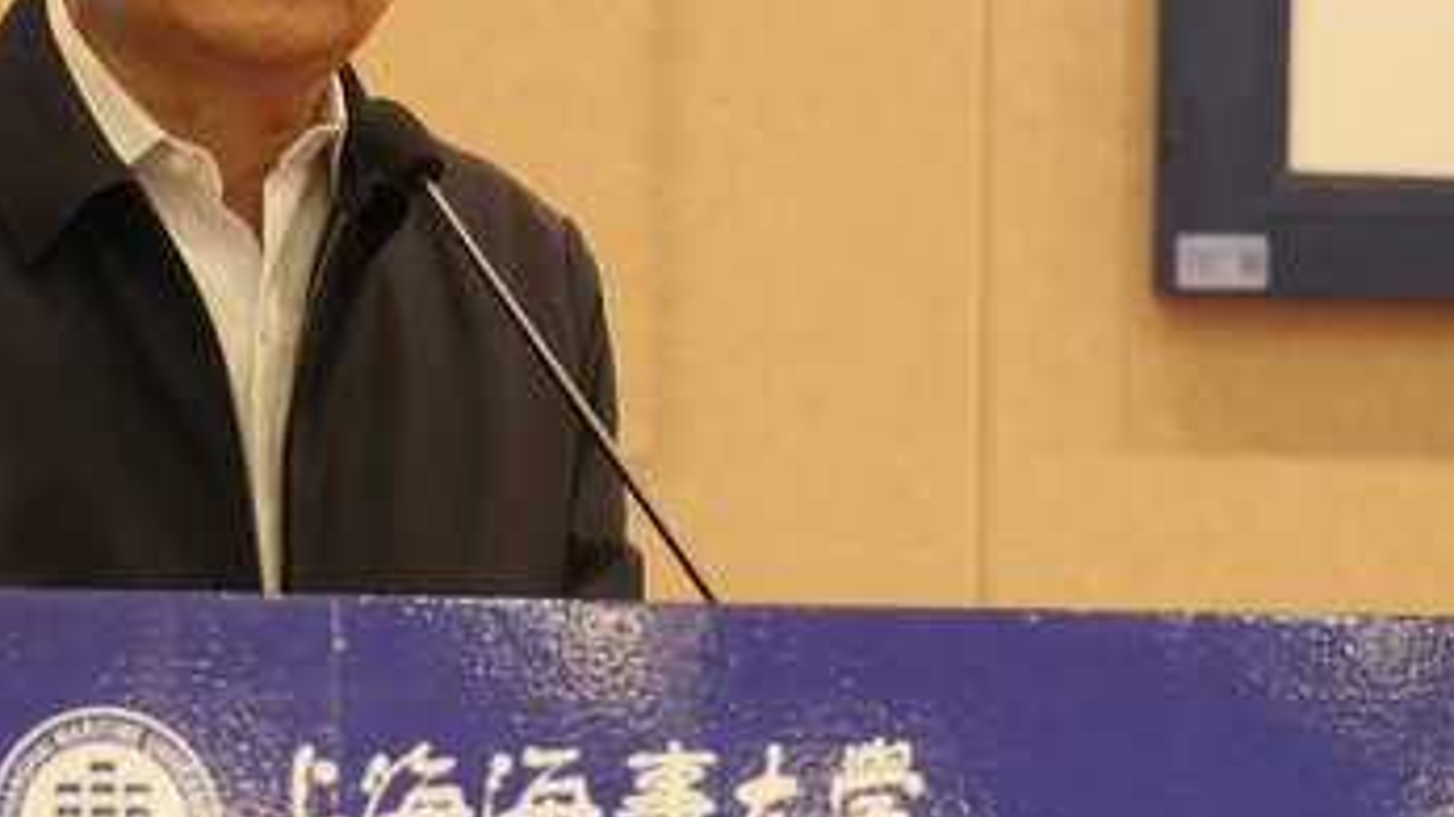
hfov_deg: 12.9
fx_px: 6399
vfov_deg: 7.3
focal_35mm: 166
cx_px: 344
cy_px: 220
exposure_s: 1/25
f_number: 4
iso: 640
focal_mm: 55
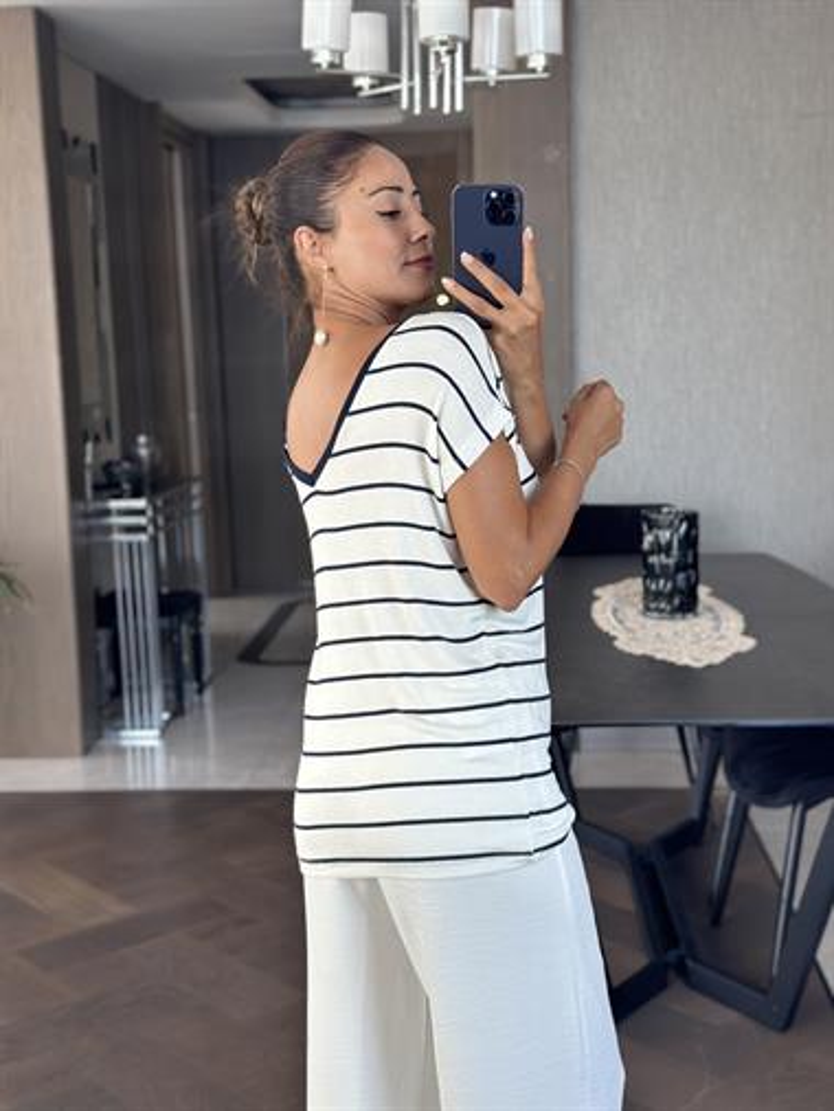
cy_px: 556
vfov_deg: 39.6
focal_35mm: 48
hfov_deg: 30.3
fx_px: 1541
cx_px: 417
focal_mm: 6.86
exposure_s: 1/121
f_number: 1.78
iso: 100
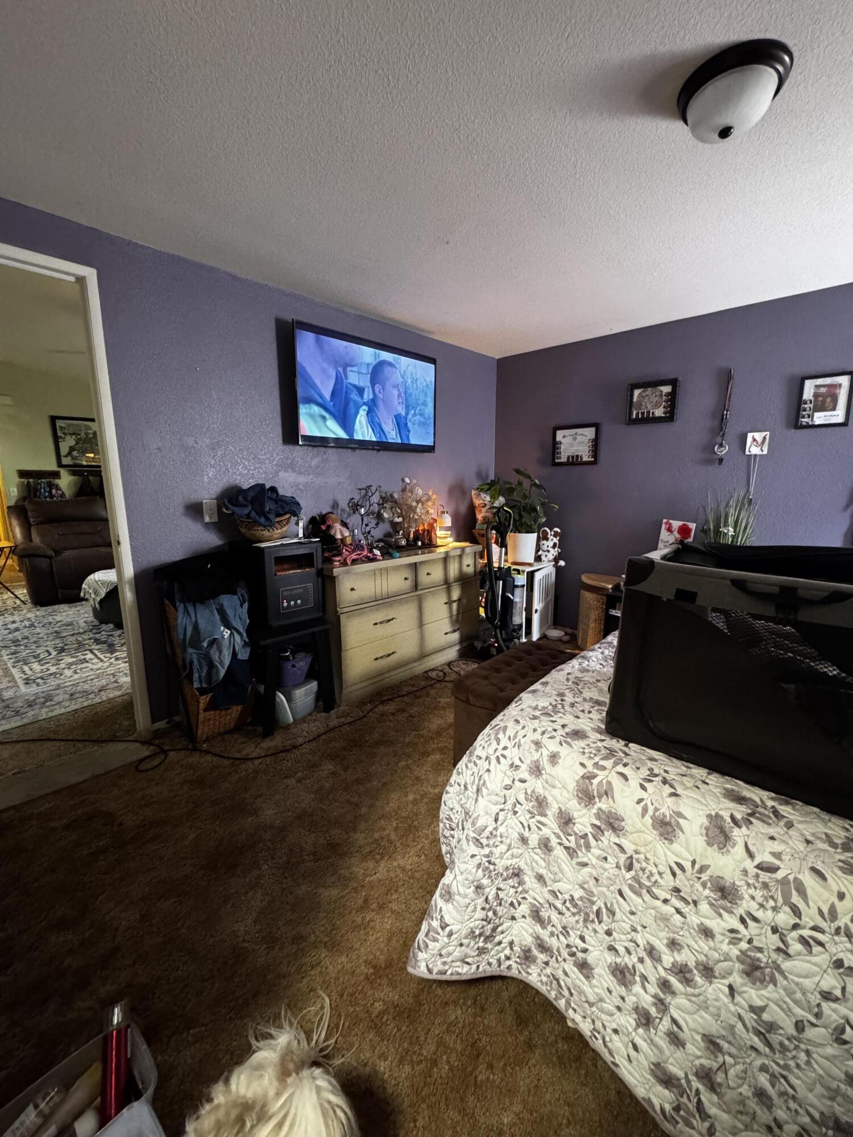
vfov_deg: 102.1
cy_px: 568
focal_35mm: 14
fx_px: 460
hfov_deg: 85.7
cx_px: 426
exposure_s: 1/60
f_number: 2.2
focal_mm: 2.22
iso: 1250
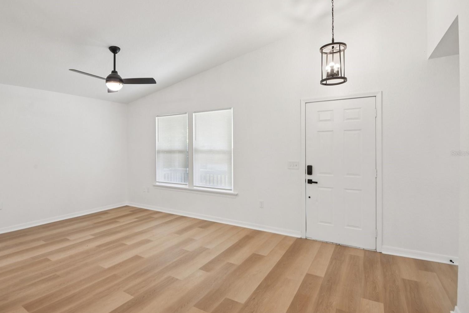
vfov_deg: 70.4
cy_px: 153
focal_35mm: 17
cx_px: 230
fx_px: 221
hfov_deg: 93.3
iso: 400
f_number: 8
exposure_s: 1/40
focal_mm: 16
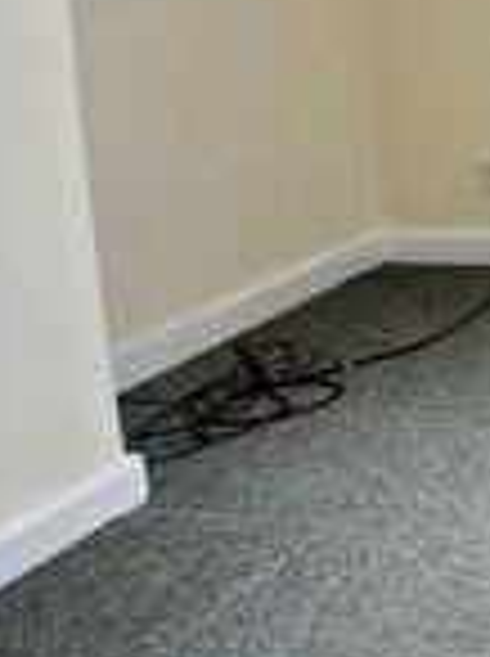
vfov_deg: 24.9
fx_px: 1401
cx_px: 1380
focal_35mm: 74
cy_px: -27
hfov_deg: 12.1
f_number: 7.1
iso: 4000
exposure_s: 1/160
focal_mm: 16
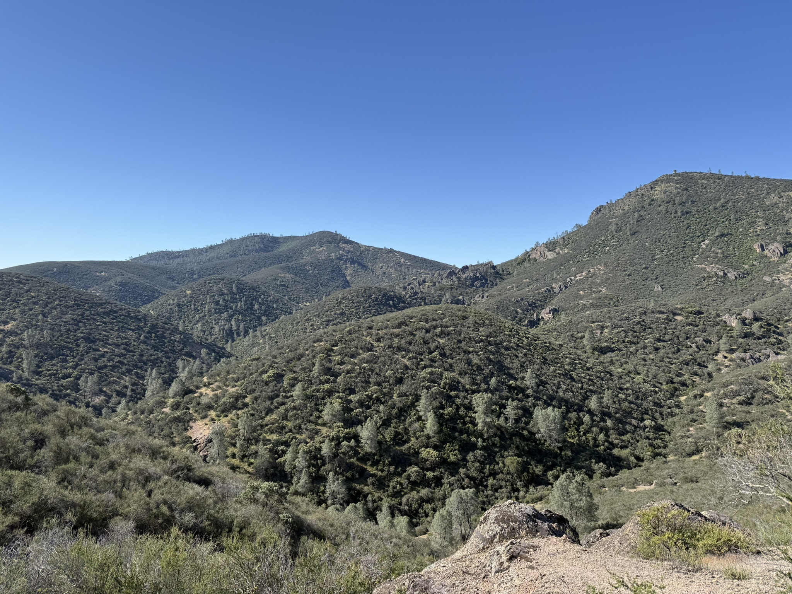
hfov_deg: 71.6
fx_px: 549
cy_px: 297
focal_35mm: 24
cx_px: 396
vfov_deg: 56.8
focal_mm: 6.76
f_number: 1.78
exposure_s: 1/4673
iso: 80
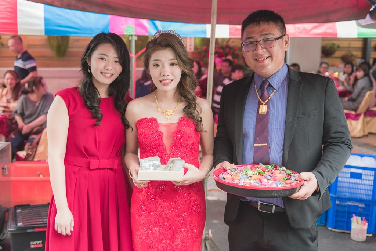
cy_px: 126
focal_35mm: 44
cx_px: 188
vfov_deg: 30.6
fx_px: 460
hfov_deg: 44.5
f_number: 3.2
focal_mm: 44
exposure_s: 1/250
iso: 1000
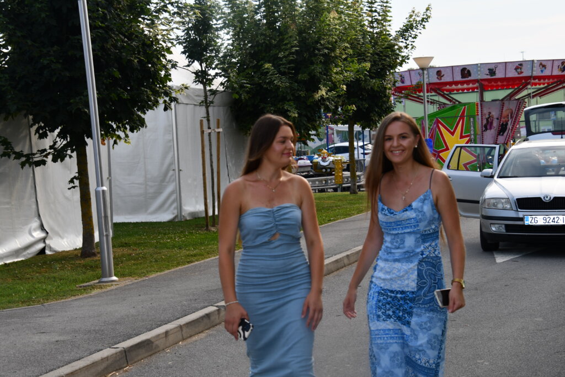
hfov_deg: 27.0
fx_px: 1177
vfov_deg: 18.2
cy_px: 188
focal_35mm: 75
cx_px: 282
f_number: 5.6
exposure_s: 1/250
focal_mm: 50
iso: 100
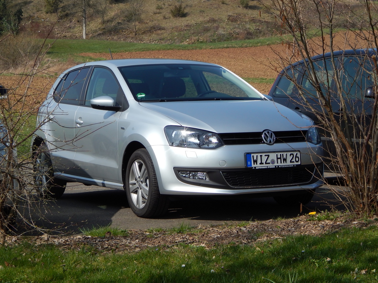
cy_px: 142
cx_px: 189
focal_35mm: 86
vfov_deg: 17.2
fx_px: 939
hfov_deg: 22.8
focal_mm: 15.3
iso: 125
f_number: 4.3
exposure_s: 1/1000
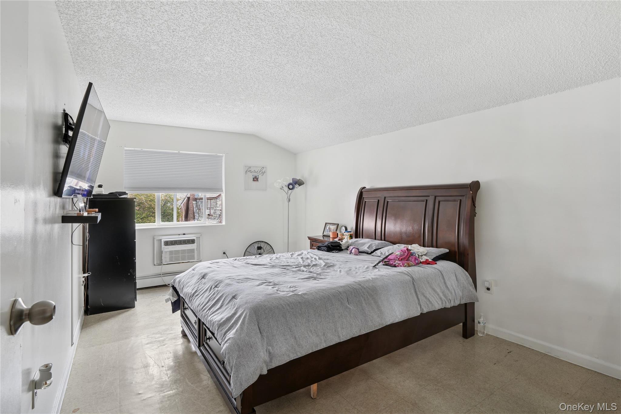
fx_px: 293
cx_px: 310
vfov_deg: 70.4
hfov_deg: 93.3
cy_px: 207
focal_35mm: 17
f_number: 11
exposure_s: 2
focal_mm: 17
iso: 100
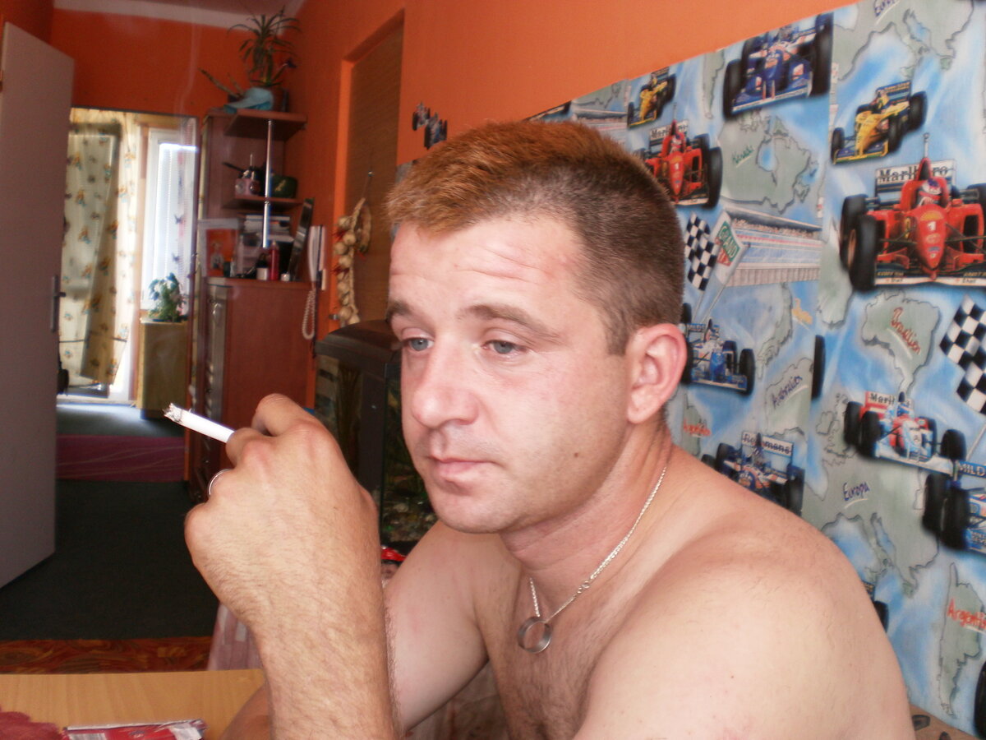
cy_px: 370
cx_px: 493
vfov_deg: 39.7
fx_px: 1025
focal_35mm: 36
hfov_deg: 51.4
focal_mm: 6.3
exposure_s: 1/30
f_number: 3.1
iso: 125
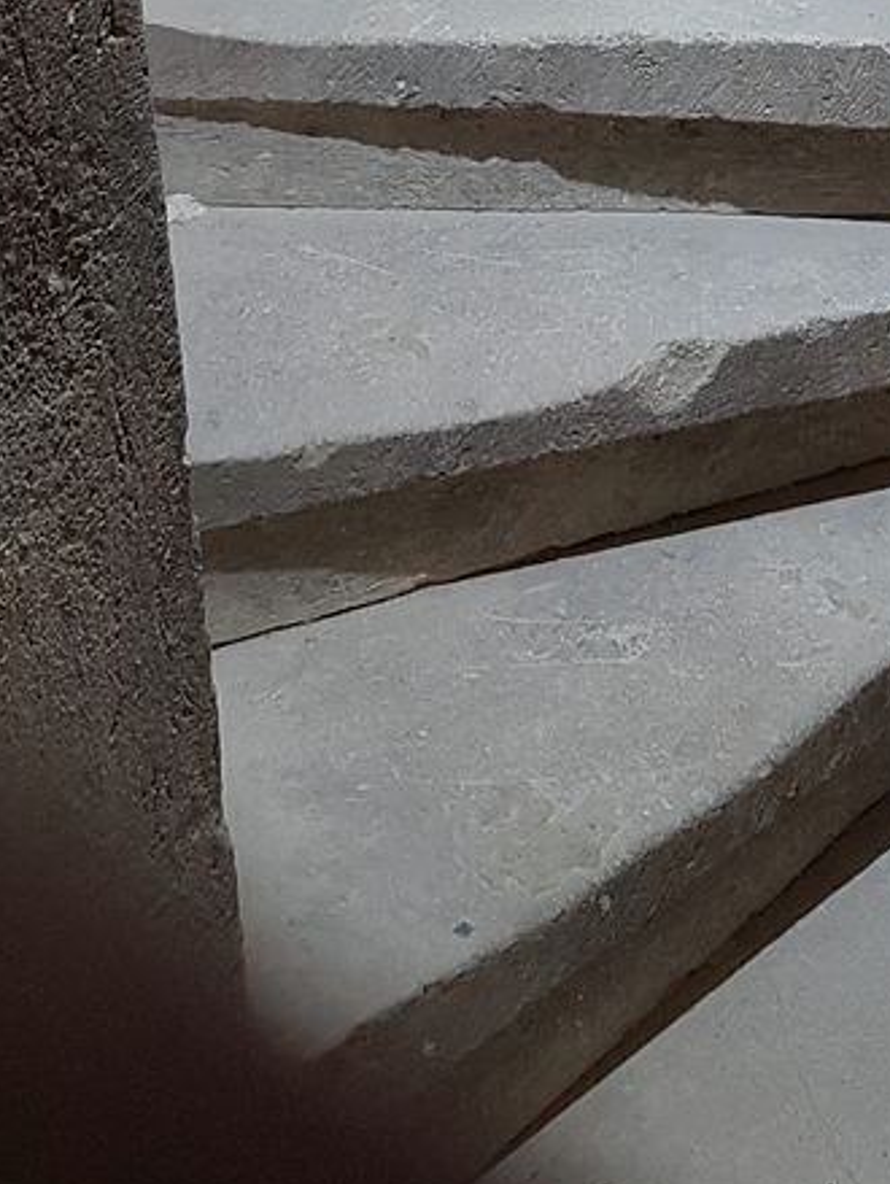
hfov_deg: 20.6
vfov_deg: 23.8
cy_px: -396
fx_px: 2430
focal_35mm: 71
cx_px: 631
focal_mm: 4.2
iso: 100
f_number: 1.7
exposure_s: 1/50
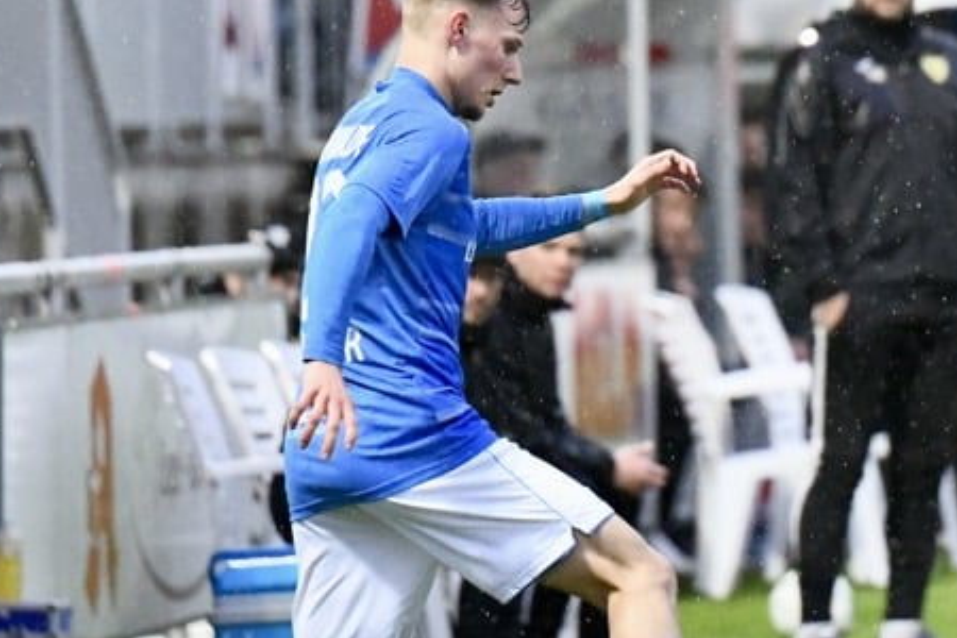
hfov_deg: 3.6
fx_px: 15125
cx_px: 1159
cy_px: 424
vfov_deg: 2.4
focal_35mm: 569
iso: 8000
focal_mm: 200
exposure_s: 1/1600
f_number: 2.8
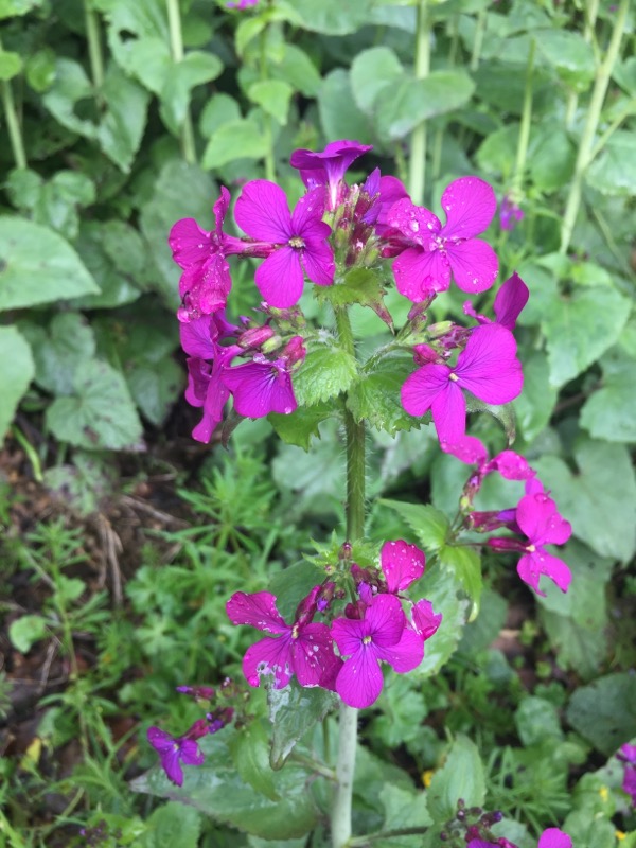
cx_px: 318
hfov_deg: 48.2
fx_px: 710
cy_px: 424
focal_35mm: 29
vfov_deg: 61.7
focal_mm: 4.15
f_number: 2.2
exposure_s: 1/107
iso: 32
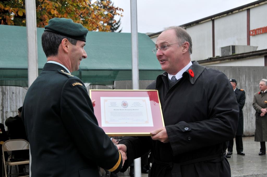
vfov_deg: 23.7
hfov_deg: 35.1
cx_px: 134
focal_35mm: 57
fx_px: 422
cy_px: 88
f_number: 7.1
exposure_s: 1/200
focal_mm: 38
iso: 200
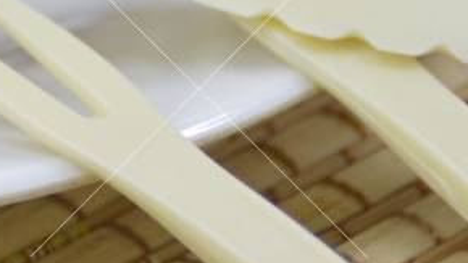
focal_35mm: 528
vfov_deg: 2.3
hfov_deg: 4.1
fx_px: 6555
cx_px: -394
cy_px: -273
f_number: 5.6
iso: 400
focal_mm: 75
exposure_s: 1/160
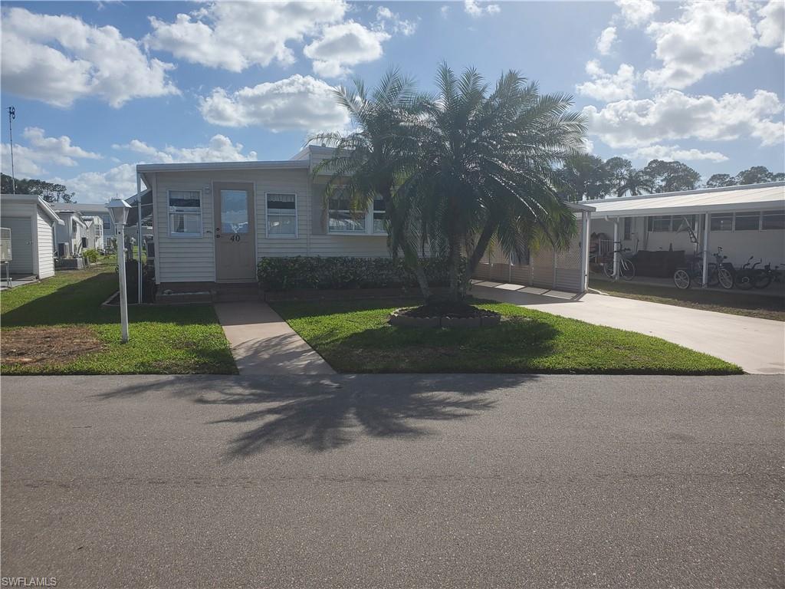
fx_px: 590
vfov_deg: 53.1
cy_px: 294
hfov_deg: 67.3
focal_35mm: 26
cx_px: 392
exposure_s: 1/2896
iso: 50
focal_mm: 4.3
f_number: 2.4
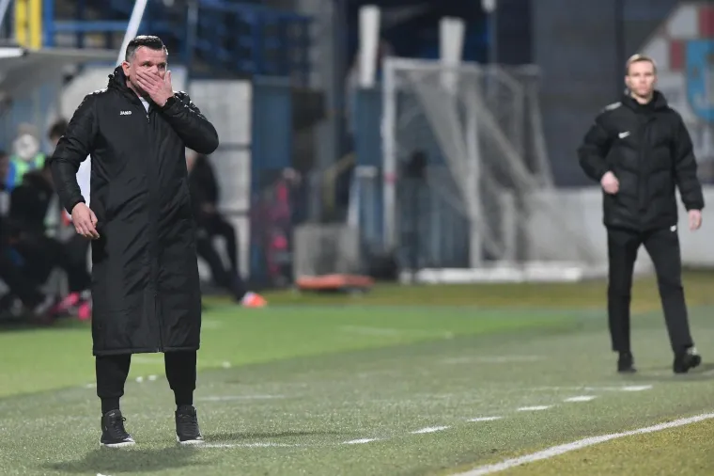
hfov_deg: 6.9
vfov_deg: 4.6
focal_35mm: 300
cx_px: 357
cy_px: 238
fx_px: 5947
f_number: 4
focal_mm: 300
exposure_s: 1/1000
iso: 4000
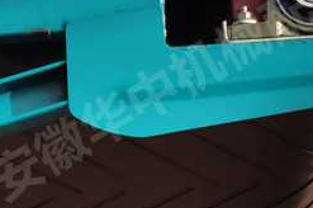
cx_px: 310
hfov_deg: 4.4
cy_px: 1
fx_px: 4046
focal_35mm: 466
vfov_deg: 2.9
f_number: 2.4
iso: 50
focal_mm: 6.4
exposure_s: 1/1152
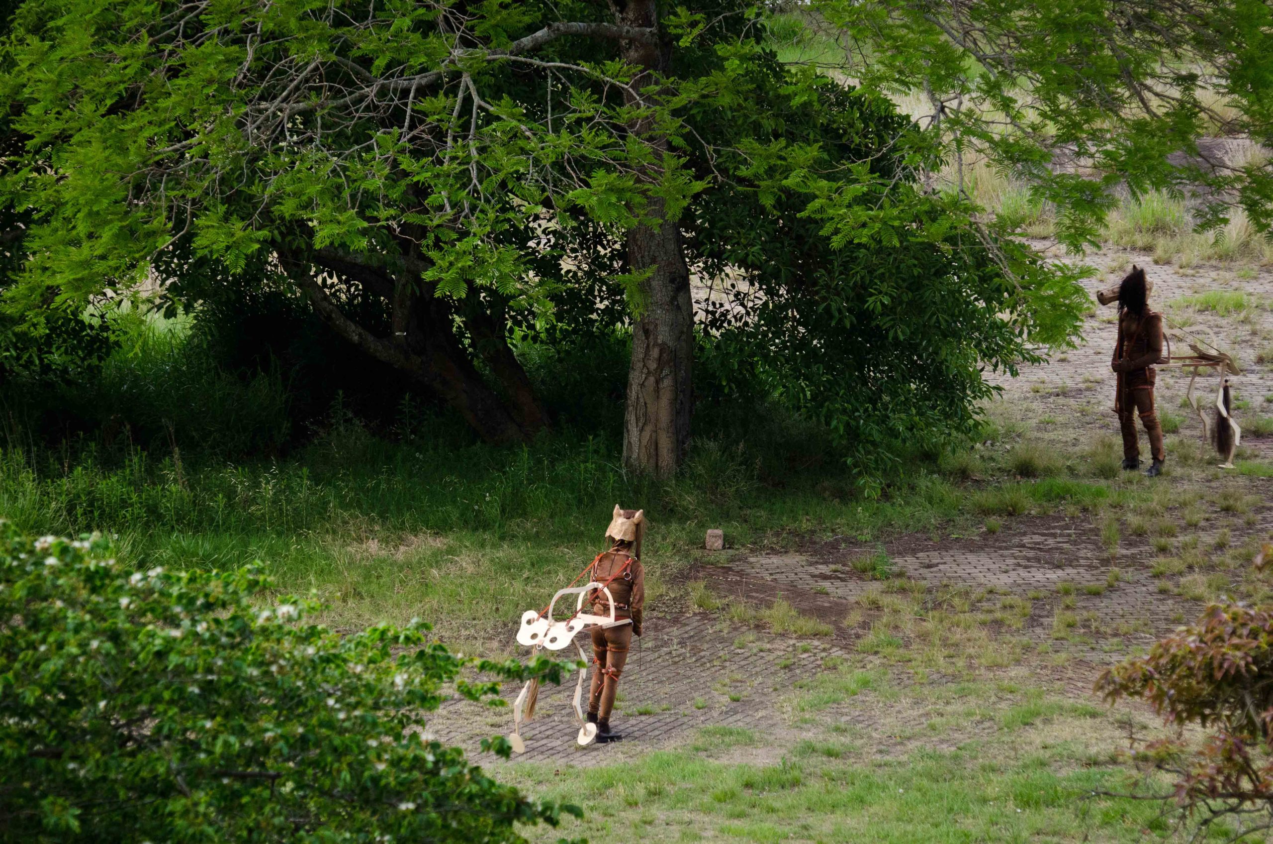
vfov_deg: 4.6
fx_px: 10587
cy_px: 422
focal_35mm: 300
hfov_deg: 6.9
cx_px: 636
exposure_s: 1/250
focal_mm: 200
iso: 800
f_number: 5
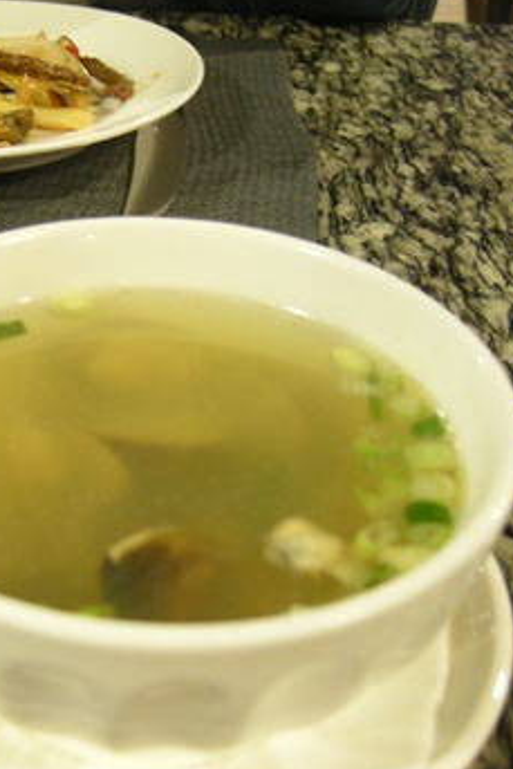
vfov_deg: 38.2
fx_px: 1110
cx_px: 90
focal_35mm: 52
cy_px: 398
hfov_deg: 25.5
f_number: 2.7
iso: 200
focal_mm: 7.5
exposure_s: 1/4
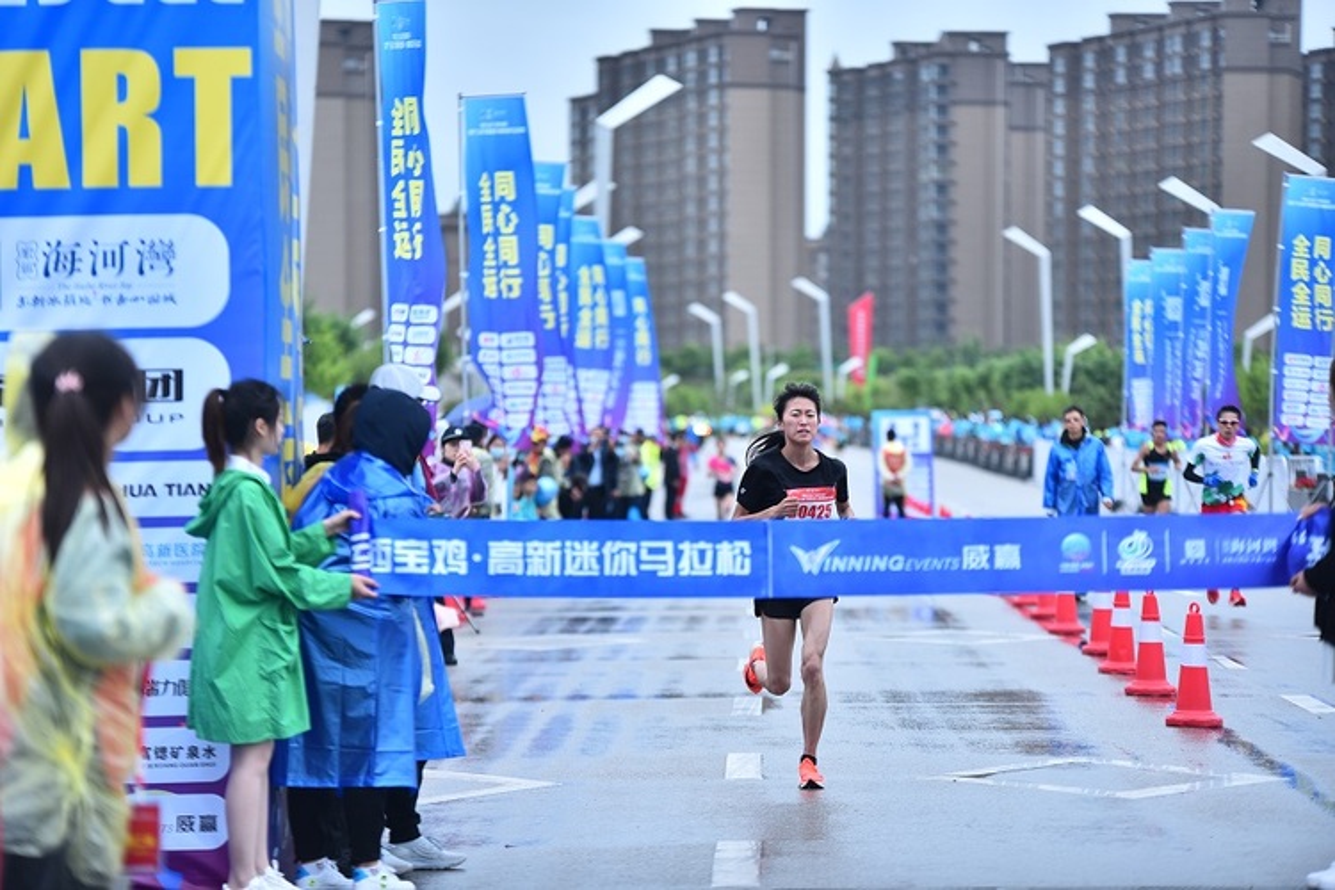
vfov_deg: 8.6
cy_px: 445
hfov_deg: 12.8
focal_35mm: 160
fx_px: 5933
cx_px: 668
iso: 200
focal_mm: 160
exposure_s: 1/640
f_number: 3.2
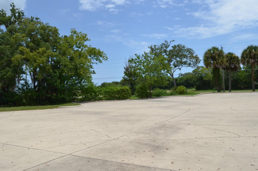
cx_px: 131
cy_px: 83
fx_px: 207
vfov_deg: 44.7
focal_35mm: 29
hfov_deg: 63.8
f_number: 10
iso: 100
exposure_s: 1/200
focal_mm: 18
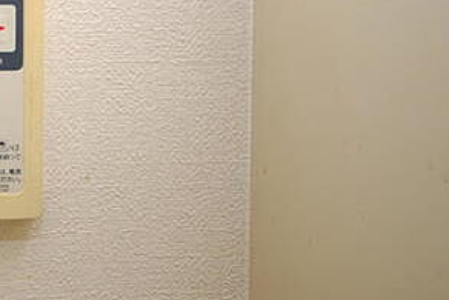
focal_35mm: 46
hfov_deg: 36.5
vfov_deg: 28.1
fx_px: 574
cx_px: -38
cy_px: 28
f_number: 4.8
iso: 200
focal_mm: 14
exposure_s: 1/60
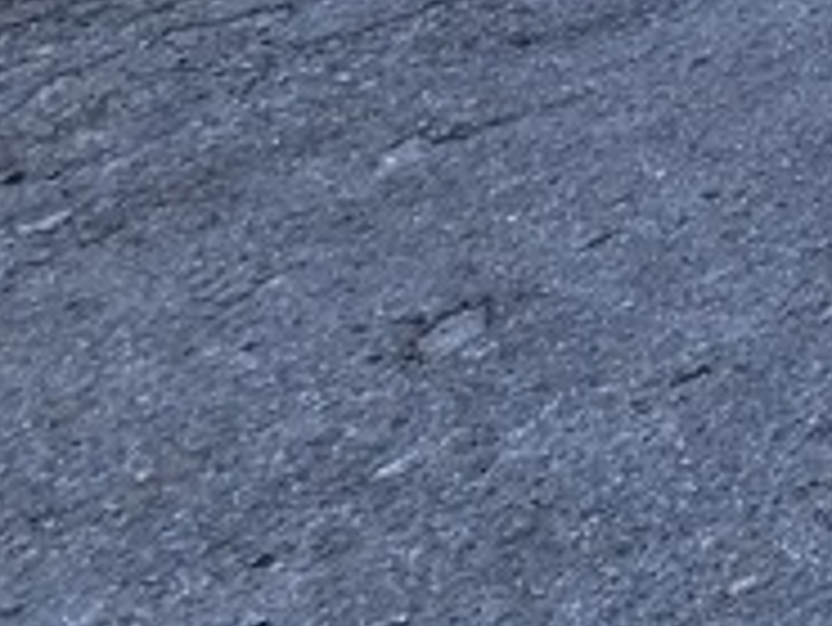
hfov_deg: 13.6
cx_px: 2181
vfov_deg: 13.4
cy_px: -973
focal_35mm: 72
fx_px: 1732
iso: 100
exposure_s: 1/207
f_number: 2.2
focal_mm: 2.2
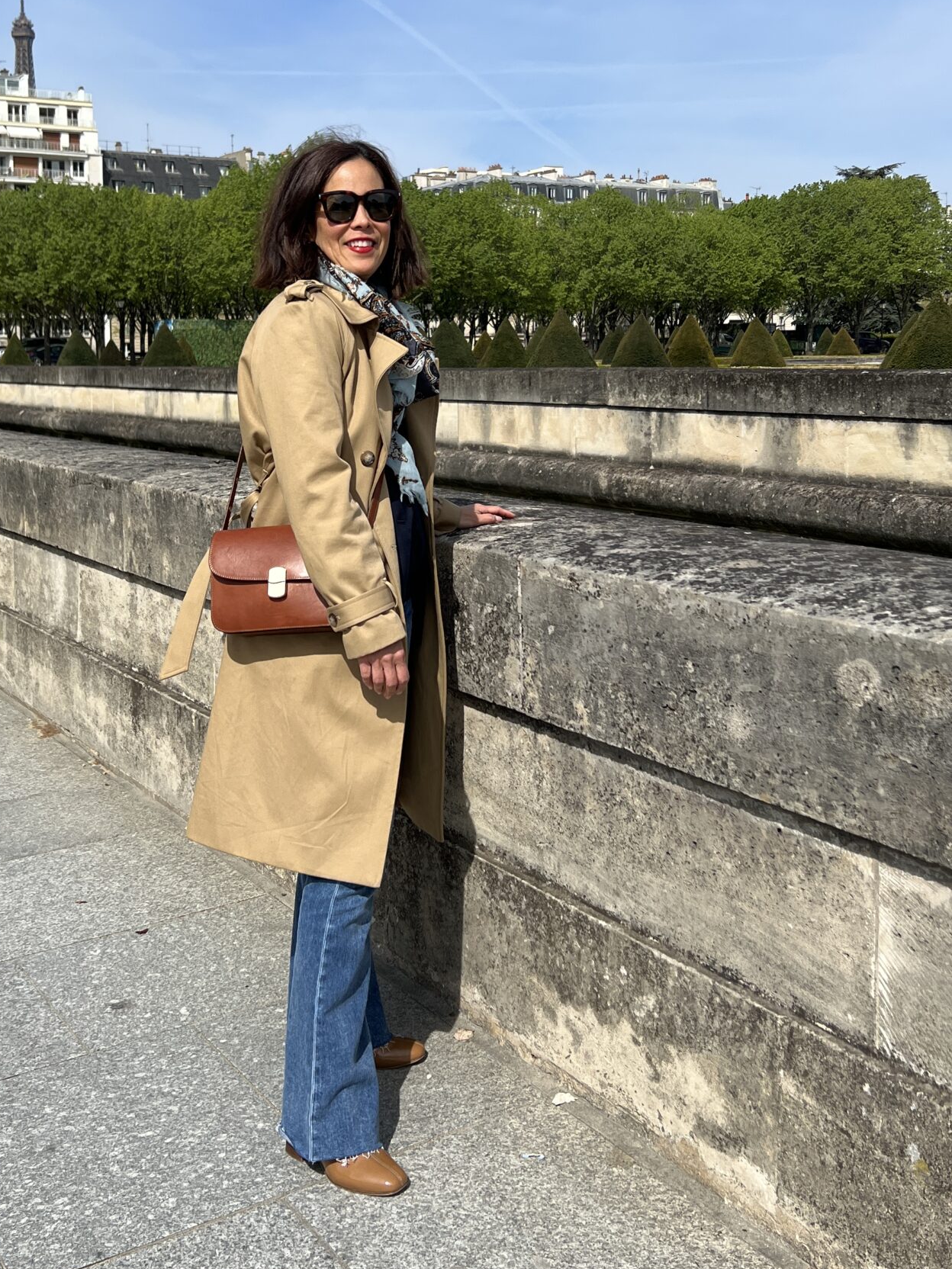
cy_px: 460
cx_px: 391
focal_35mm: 40
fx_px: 1467
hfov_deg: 35.9
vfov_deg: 46.3
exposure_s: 1/5882
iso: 50
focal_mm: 5.7
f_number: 1.5
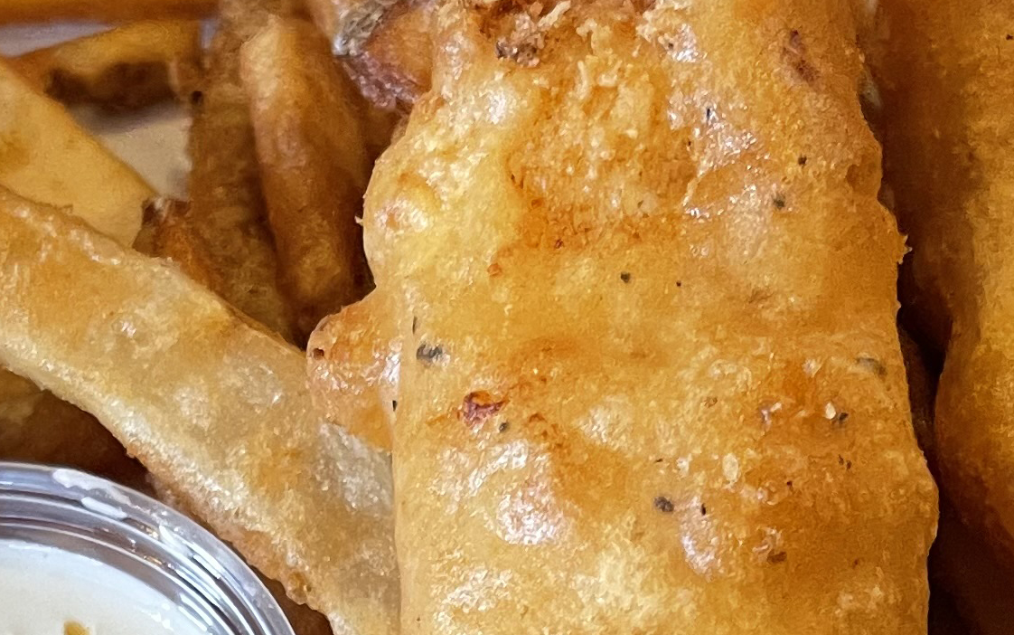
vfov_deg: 13.0
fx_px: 2737
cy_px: 706
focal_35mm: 99
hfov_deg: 21.0
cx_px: 440
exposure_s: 1/60
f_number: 1.6
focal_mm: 5.1
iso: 320
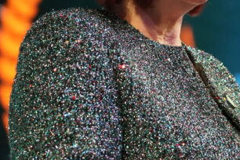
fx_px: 2406
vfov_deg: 3.8
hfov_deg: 5.7
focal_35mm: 361
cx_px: 314
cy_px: 57
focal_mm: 92
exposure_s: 1/160
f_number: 3.2
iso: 2000
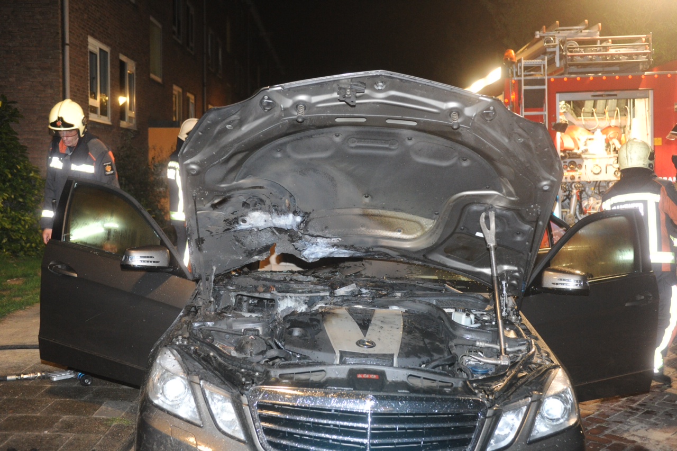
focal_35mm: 42
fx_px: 789
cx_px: 338
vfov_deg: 31.9
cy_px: 226
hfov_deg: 46.4
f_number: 4.5
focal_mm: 42
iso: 6400
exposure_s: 1/60
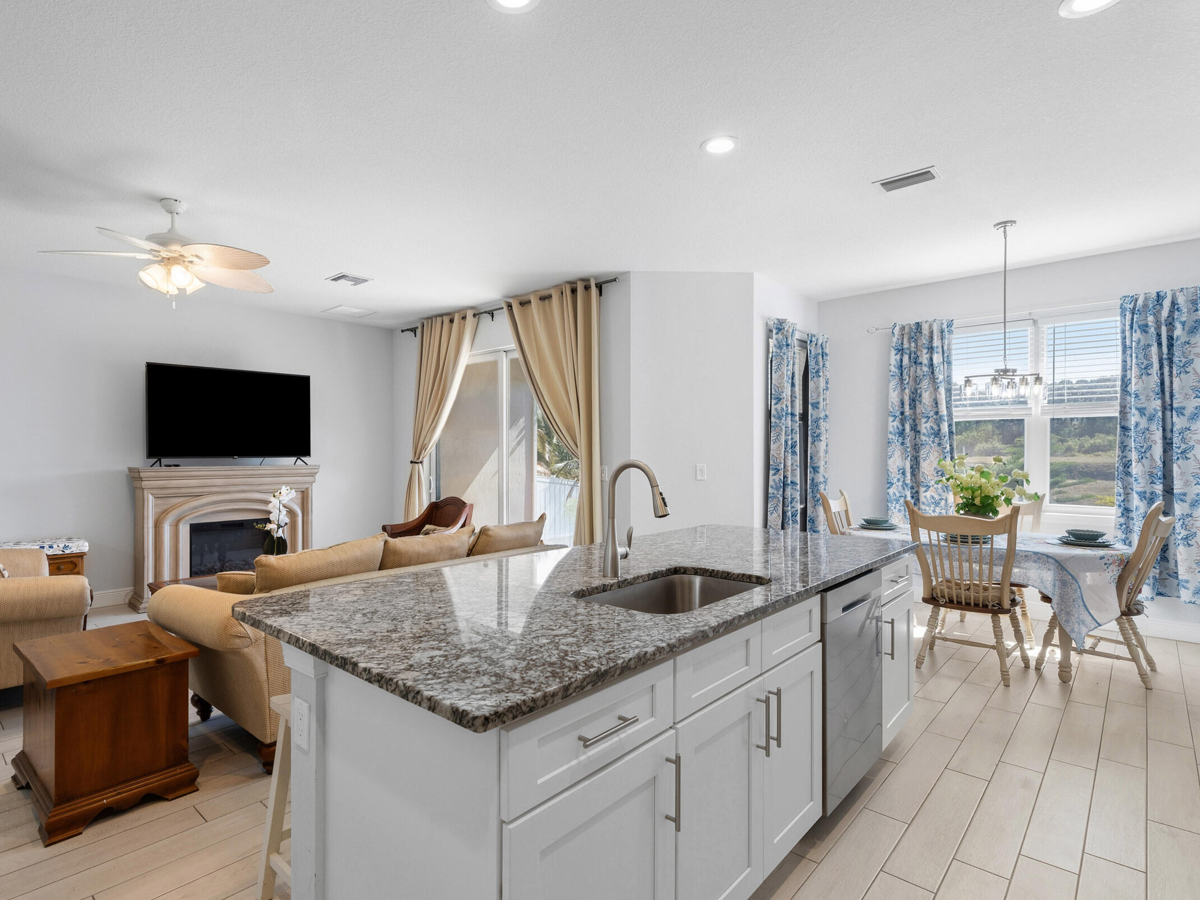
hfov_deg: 87.5
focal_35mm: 18
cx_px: 540
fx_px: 624
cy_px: 456
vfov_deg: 71.6
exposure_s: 1/400
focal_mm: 16
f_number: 9
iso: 250
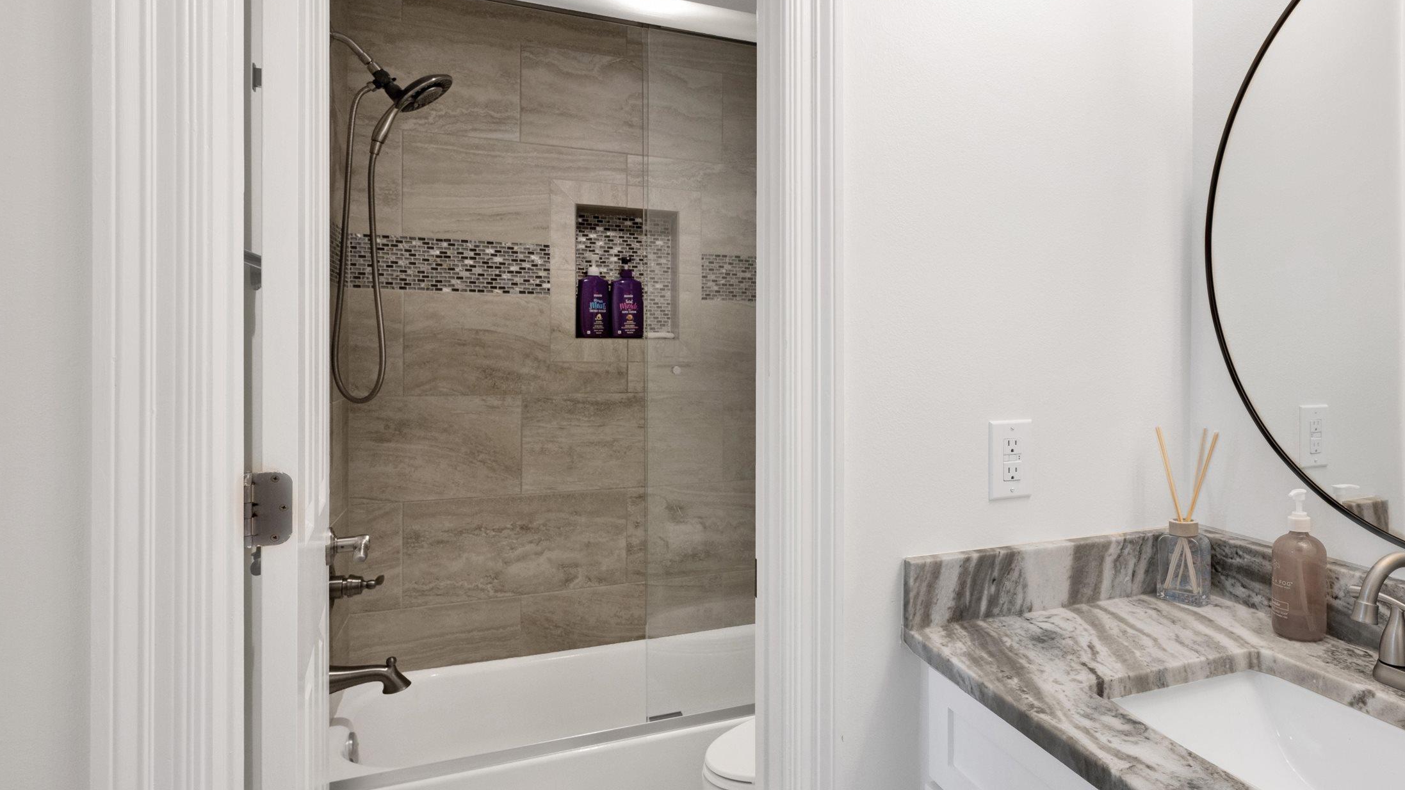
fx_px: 847
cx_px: 937
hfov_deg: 76.8
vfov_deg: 49.9
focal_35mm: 23
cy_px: 350
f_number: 11
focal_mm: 15.5
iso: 400
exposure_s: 1/6
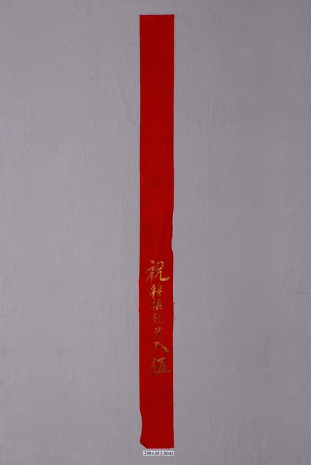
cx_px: 156
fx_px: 1164
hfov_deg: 15.2
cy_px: 232
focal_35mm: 90
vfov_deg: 22.6
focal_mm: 60
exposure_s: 1/125
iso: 100
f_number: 11
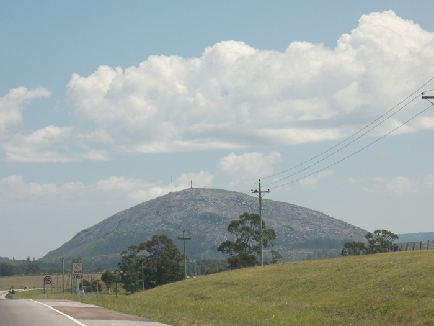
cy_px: 158
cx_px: 203
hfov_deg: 12.3
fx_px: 2006
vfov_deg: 9.3
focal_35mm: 160
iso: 100
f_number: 4.1
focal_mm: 29.4
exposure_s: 1/1000
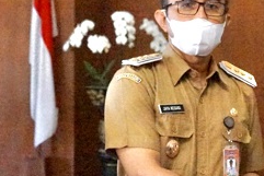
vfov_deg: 14.1
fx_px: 712
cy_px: 84
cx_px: 307
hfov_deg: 19.9
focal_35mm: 97
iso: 20000
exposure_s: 1/320
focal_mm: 39
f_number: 4
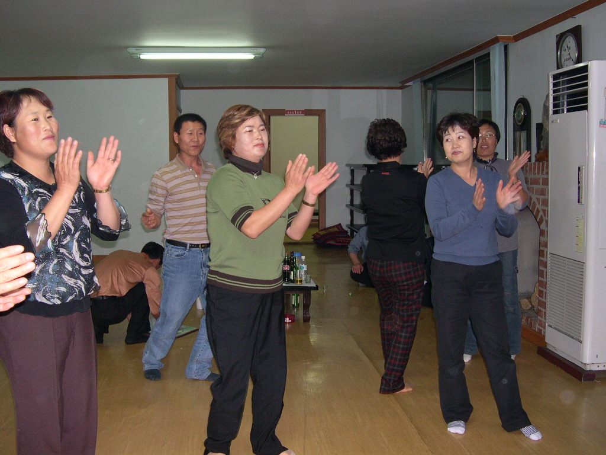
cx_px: 303
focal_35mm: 38
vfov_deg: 37.7
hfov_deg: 49.0
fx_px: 665
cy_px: 228
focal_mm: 8
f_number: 2.8
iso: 278
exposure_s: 1/60
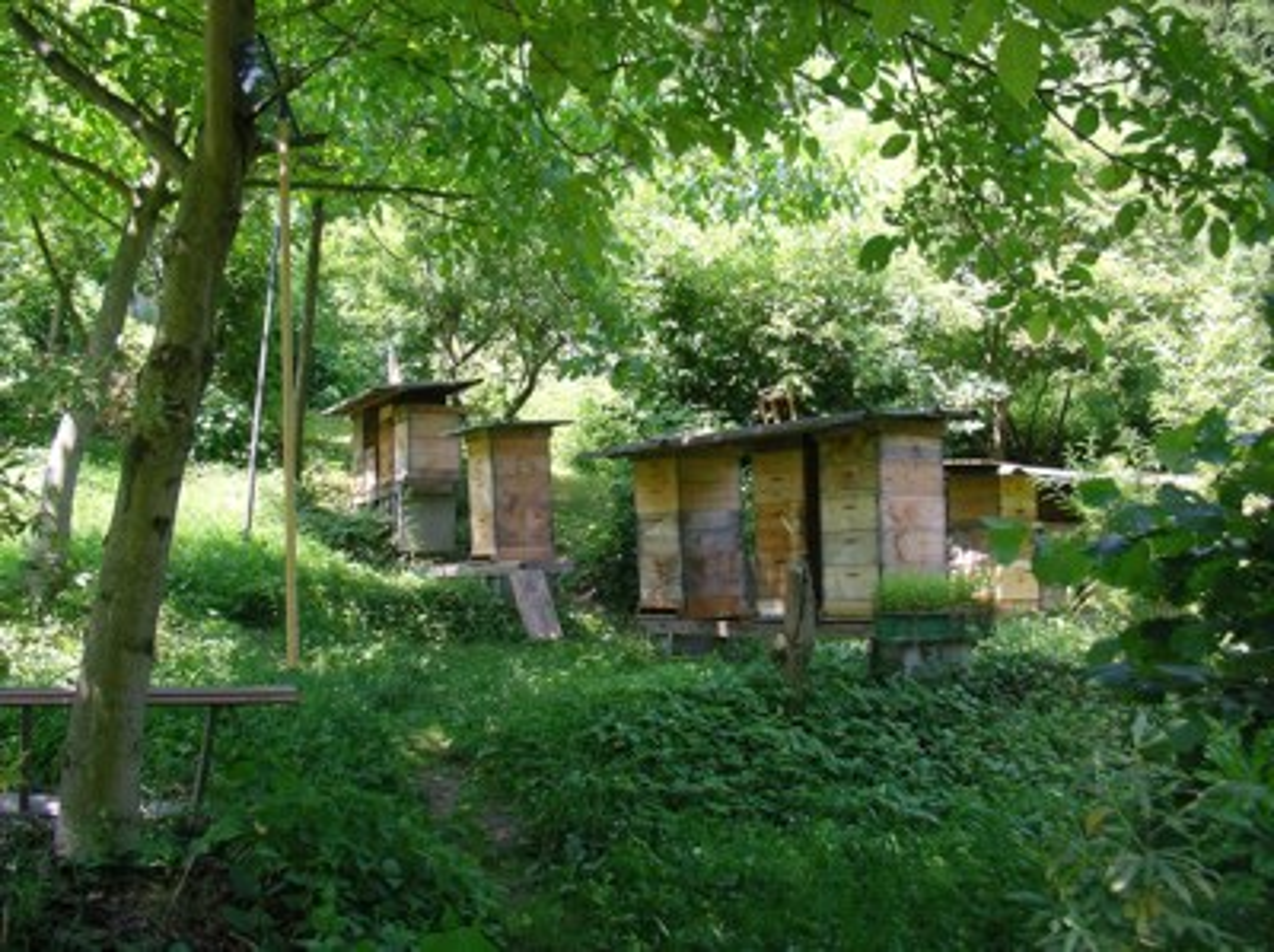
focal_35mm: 37
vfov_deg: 38.6
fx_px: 1360
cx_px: 637
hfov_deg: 50.2
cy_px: 476
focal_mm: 5.7
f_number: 2.8
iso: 64
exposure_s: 1/100
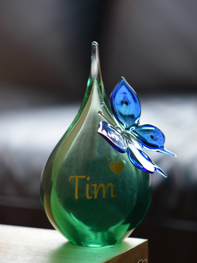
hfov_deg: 10.7
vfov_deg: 14.2
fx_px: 1051
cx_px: 99
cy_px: 129
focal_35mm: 139
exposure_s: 1/125
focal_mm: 85
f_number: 4
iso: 2200
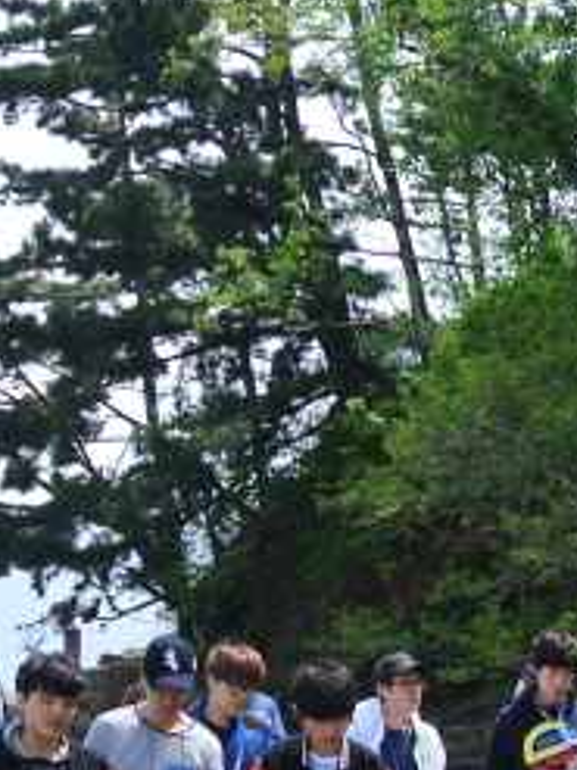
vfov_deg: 12.1
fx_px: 3626
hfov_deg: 9.0
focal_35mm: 163
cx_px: 561
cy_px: 595
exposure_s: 1/640
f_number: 4.5
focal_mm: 13.6
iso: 100
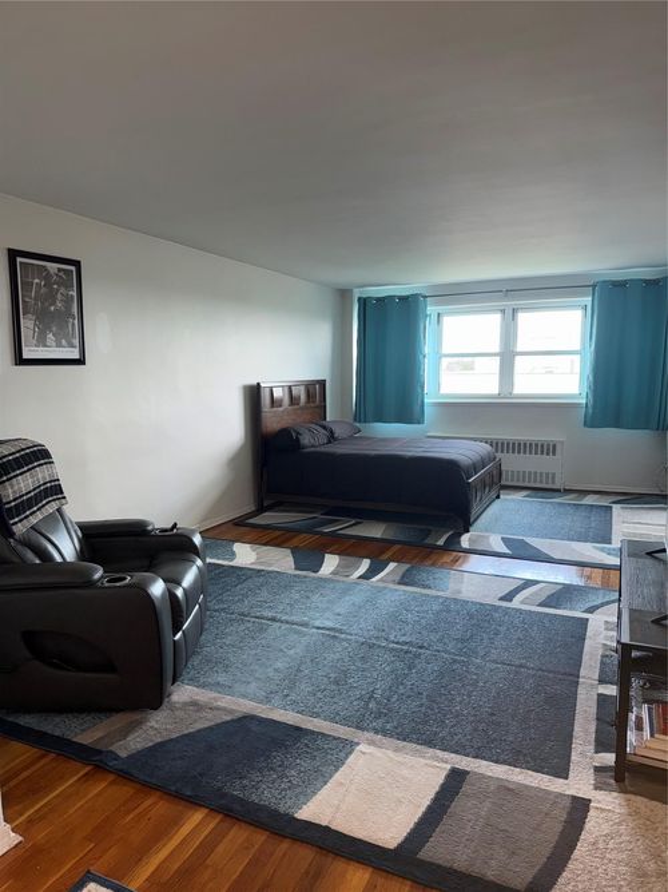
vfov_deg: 71.6
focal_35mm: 24
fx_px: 618
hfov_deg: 56.8
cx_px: 334
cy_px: 446
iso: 64
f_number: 1.78
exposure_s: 1/47
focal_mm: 6.76
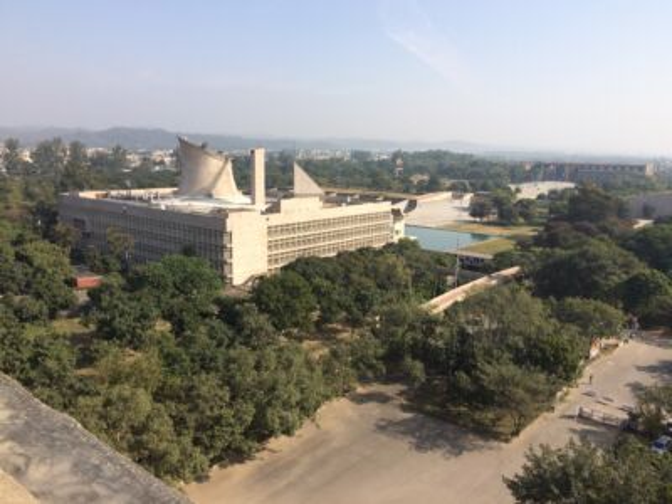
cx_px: 336
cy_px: 252
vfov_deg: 48.2
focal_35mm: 29
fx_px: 563
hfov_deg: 61.7
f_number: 2.2
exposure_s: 1/1709
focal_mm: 4.15
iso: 32
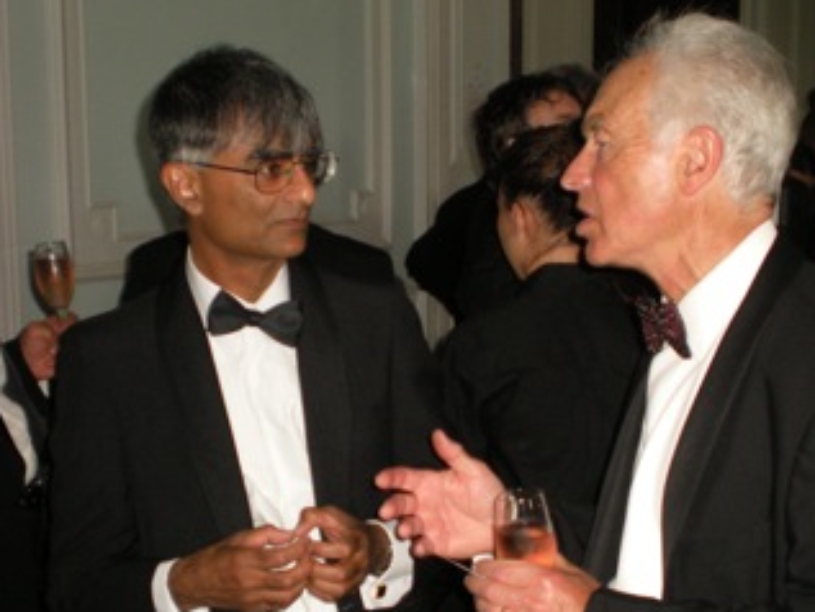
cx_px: 476
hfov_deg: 31.6
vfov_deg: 24.0
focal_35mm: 61
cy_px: 360
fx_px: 1437
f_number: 3.5
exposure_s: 1/60
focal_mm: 7.4
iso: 200
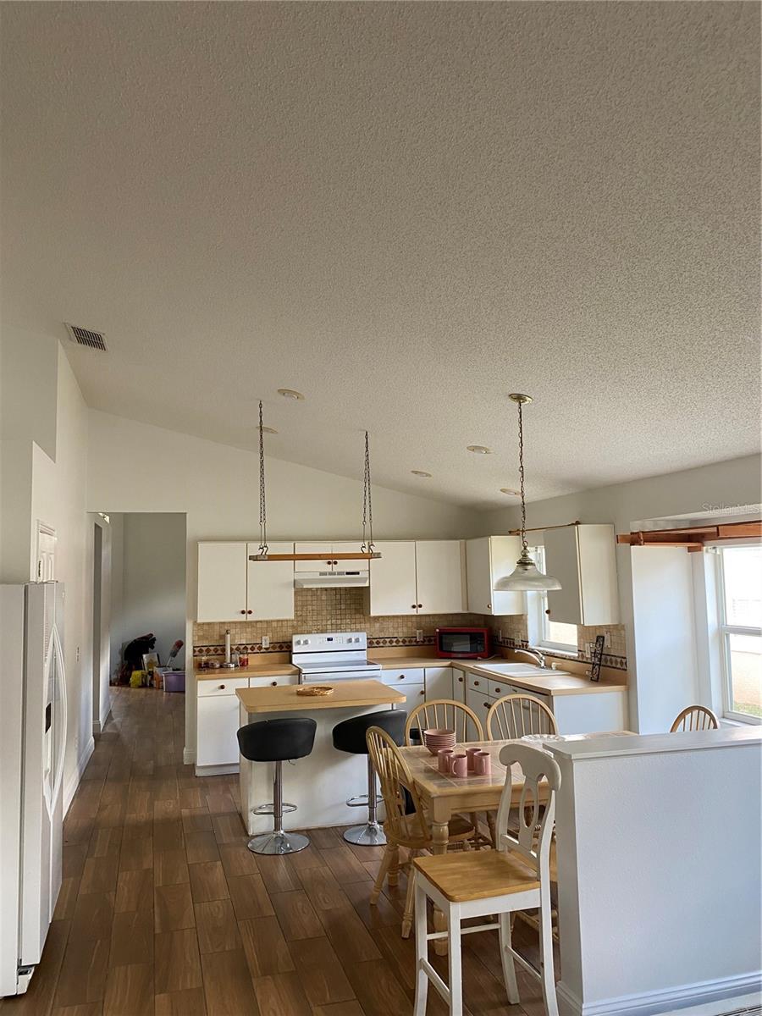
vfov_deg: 67.3
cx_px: 381
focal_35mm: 26
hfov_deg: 53.1
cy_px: 508
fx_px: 763
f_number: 1.8
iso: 125
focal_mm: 4.25
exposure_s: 1/92
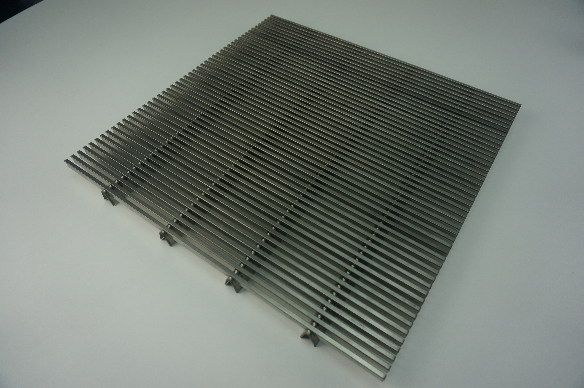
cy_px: 194
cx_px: 292
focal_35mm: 24
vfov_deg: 53.0
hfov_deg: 73.8
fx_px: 389
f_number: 4
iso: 200
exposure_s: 1/160
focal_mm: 16
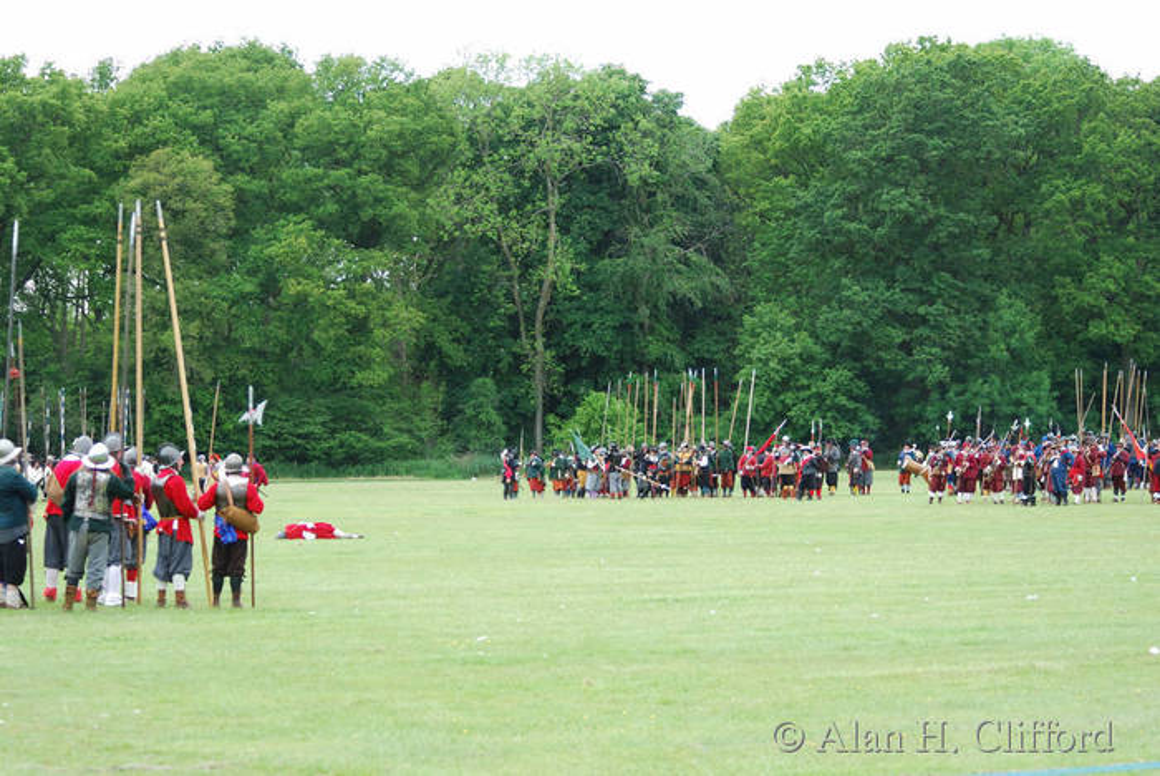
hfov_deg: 17.0
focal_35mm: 120
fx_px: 3870
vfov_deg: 11.4
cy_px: 388
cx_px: 580
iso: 450
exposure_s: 1/500
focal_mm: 80
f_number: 4.5
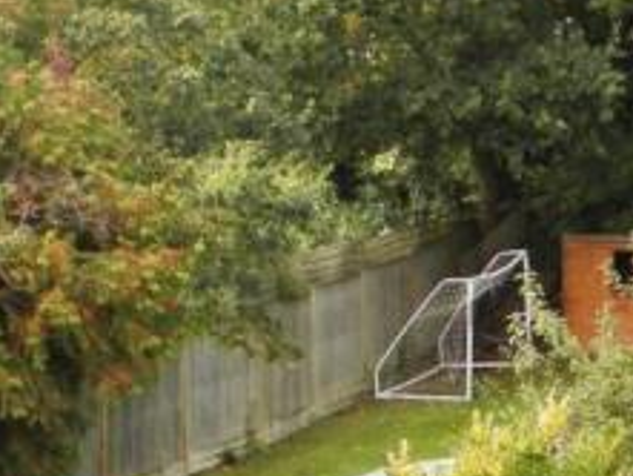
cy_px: 703
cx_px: 1140
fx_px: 3897
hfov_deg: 8.9
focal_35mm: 213
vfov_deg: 6.9
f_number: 3.6
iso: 80
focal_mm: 8.2
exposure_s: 1/100
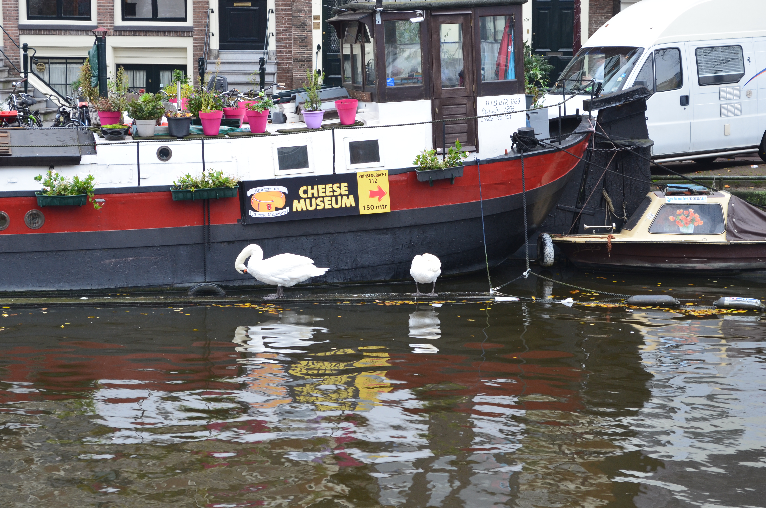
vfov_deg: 16.5
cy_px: 254
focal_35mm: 82
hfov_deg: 24.7
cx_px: 383
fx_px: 1752
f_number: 9
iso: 400
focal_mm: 55
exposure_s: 1/30
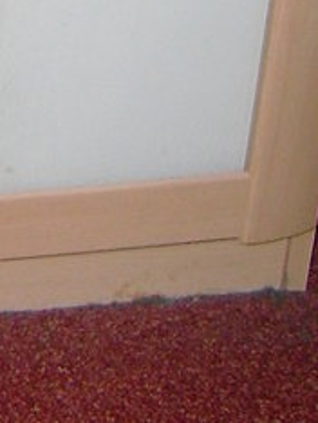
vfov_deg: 8.6
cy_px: -684
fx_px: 2506
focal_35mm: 205
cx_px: -528
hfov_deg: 6.8
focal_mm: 6.3
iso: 200
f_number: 3.1
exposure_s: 1/60
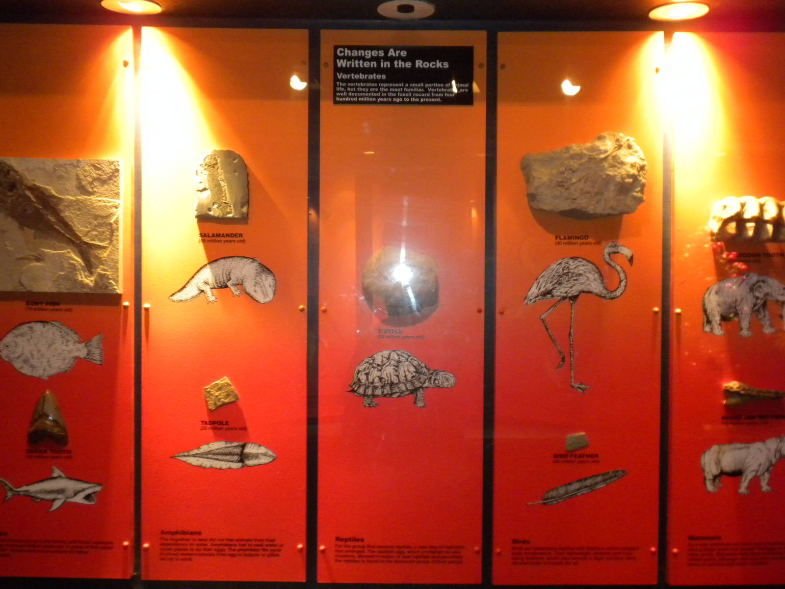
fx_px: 839
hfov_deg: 50.1
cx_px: 392
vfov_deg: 38.7
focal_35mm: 37
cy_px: 294
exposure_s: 1/13.8
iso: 400
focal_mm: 6.6
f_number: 3.5
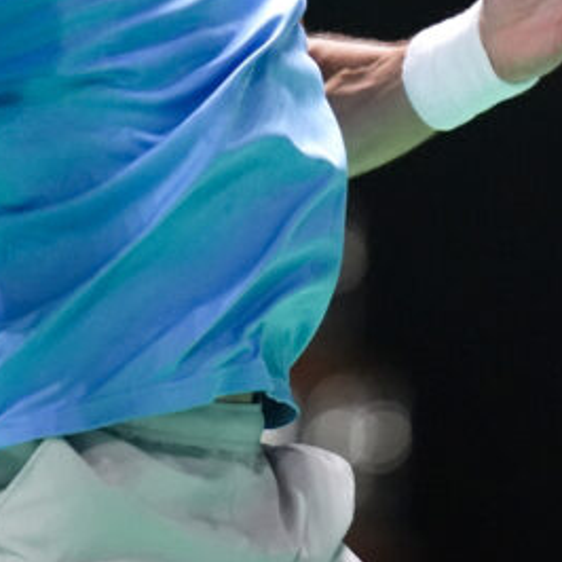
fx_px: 23493
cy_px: 17
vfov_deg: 1.4
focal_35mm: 1279
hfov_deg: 1.4
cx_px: -120
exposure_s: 1/2000
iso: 6400
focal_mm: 400
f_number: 2.8
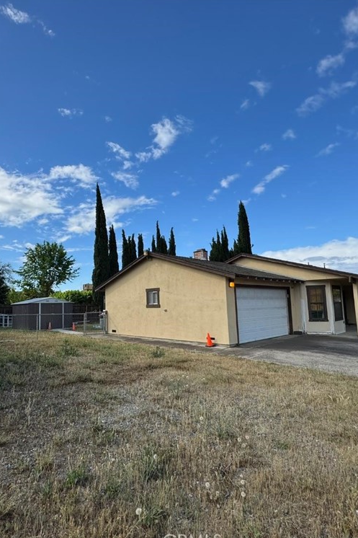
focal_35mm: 20
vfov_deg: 84.0
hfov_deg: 60.9
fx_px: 298
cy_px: 274
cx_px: 130
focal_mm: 2.22
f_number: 2.2
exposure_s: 1/2083
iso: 40
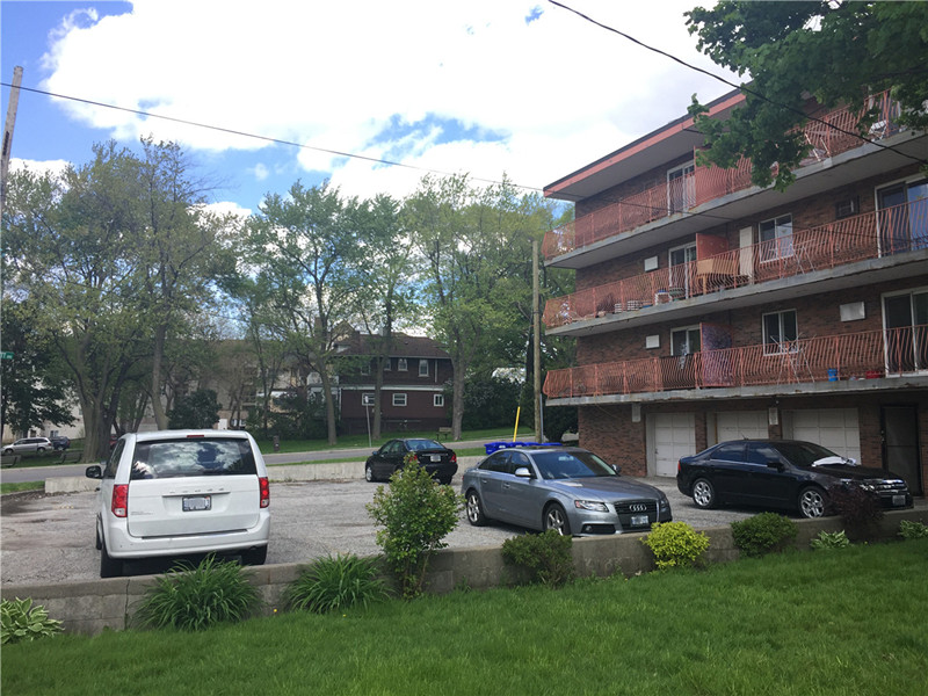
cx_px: 464
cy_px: 348
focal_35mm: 29
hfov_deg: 61.7
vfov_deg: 48.2
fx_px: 777
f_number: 2.2
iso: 32
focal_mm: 4.15
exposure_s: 1/628
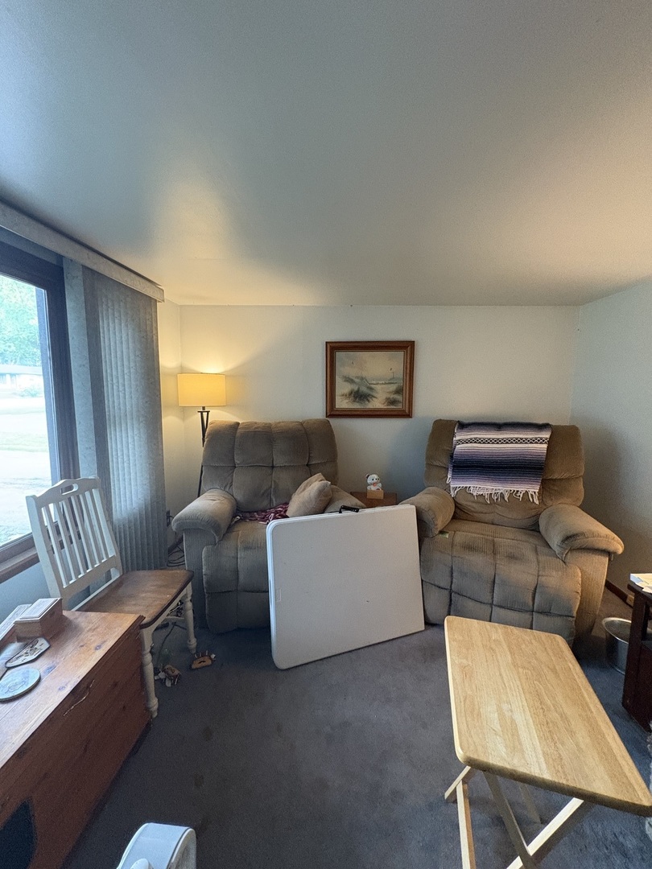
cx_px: 326
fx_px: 352
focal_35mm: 14
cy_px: 434
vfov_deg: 102.1
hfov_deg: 85.7
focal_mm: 2.22
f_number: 2.2
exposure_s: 1/60
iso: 640
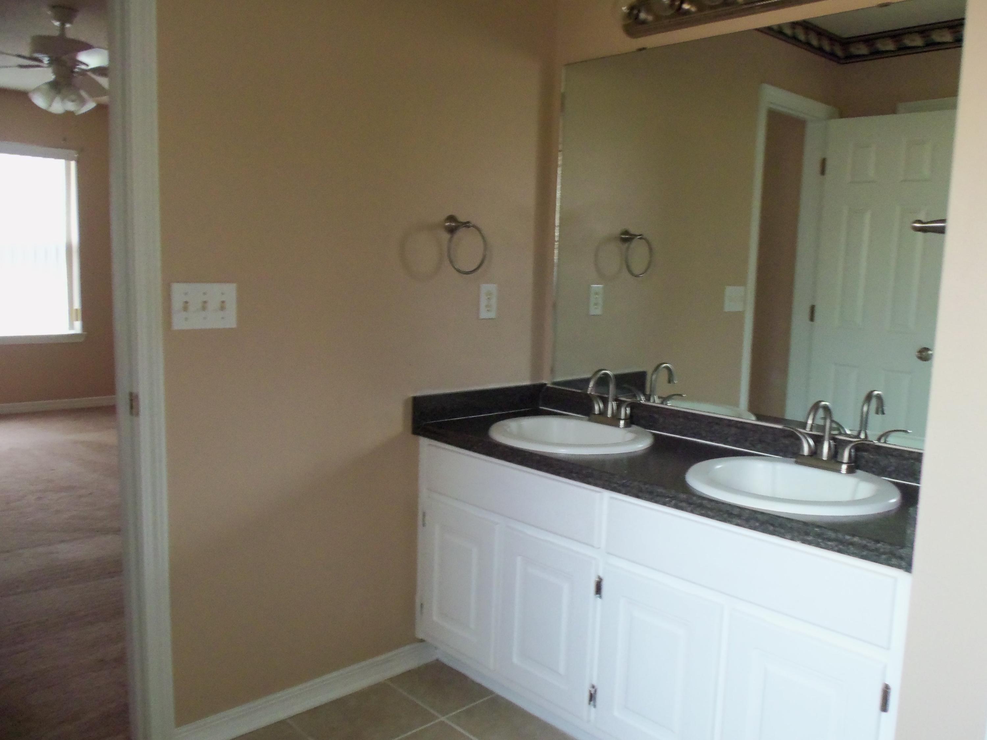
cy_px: 370
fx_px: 827
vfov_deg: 48.2
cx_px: 494
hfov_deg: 61.7
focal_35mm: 29
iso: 320
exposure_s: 1/30
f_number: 3.4
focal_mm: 5.2
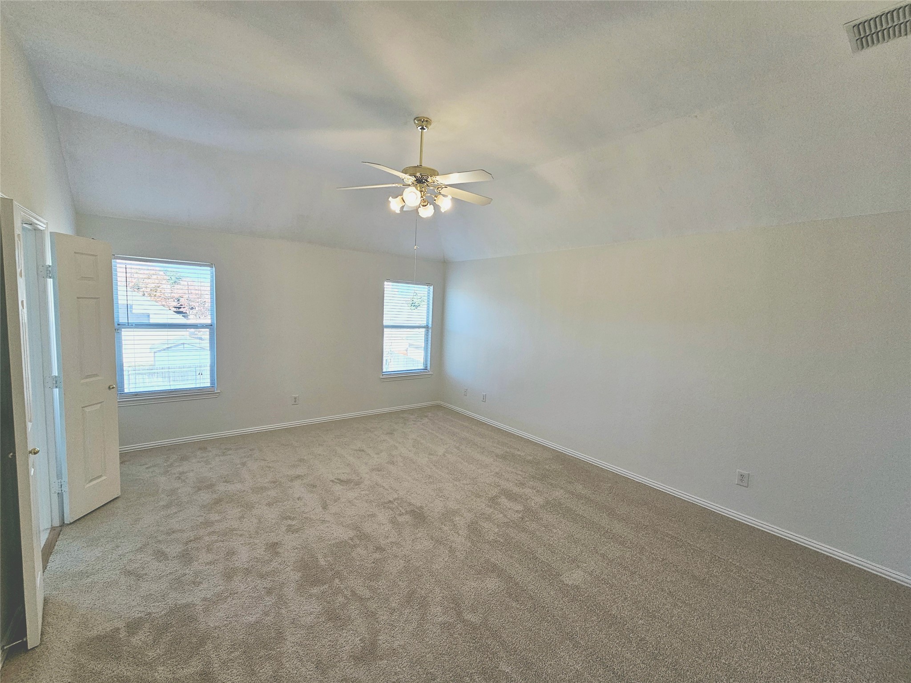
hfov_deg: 106.2
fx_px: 342
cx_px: 456
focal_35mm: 13
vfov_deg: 89.9
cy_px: 342
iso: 64
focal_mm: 2.2
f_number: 2.2
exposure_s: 1/120
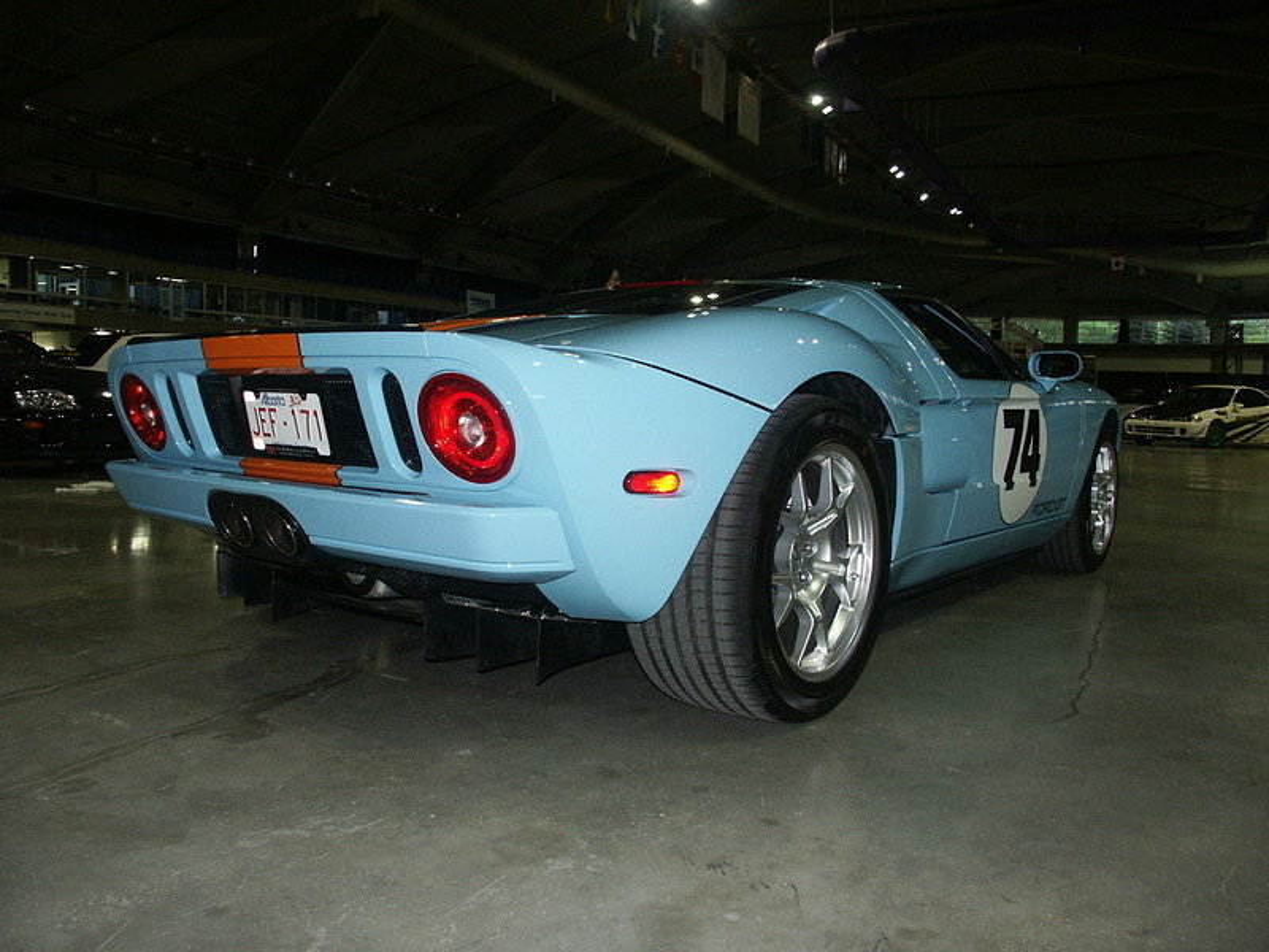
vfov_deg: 48.2
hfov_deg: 61.7
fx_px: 1063
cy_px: 476
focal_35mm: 29
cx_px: 634
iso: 200
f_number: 2.8
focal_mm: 7.59
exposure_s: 1/45
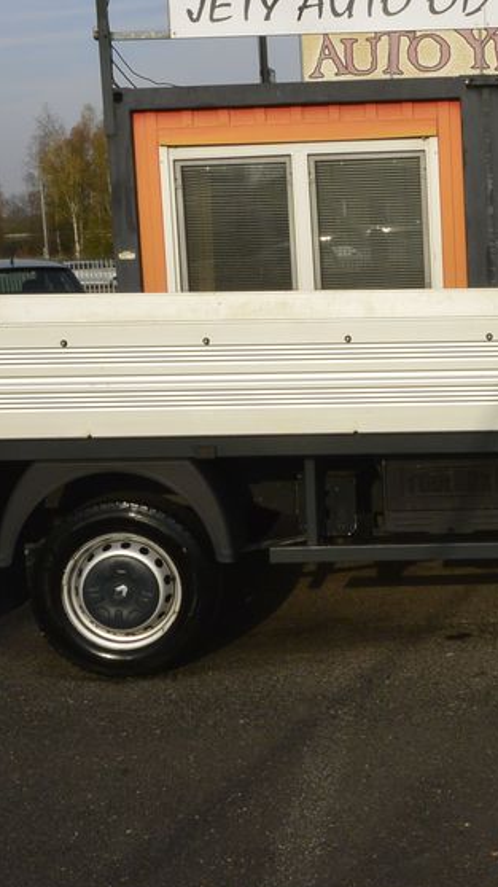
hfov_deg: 22.1
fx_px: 1222
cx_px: 506
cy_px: 353
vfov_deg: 39.7
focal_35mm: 52
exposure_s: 1/250
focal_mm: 10
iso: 160
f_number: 13
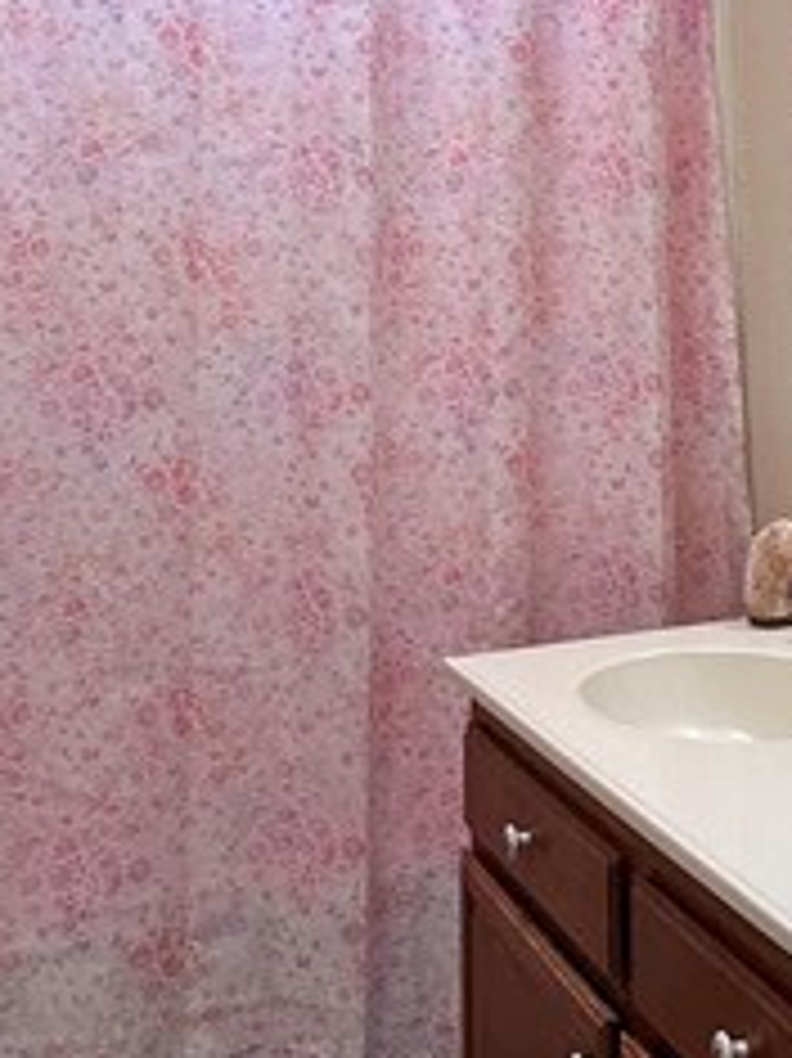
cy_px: -50
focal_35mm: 61
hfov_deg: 23.2
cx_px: 752
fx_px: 1863
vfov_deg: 29.2
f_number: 2.2
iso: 80
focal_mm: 2.22
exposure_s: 1/99
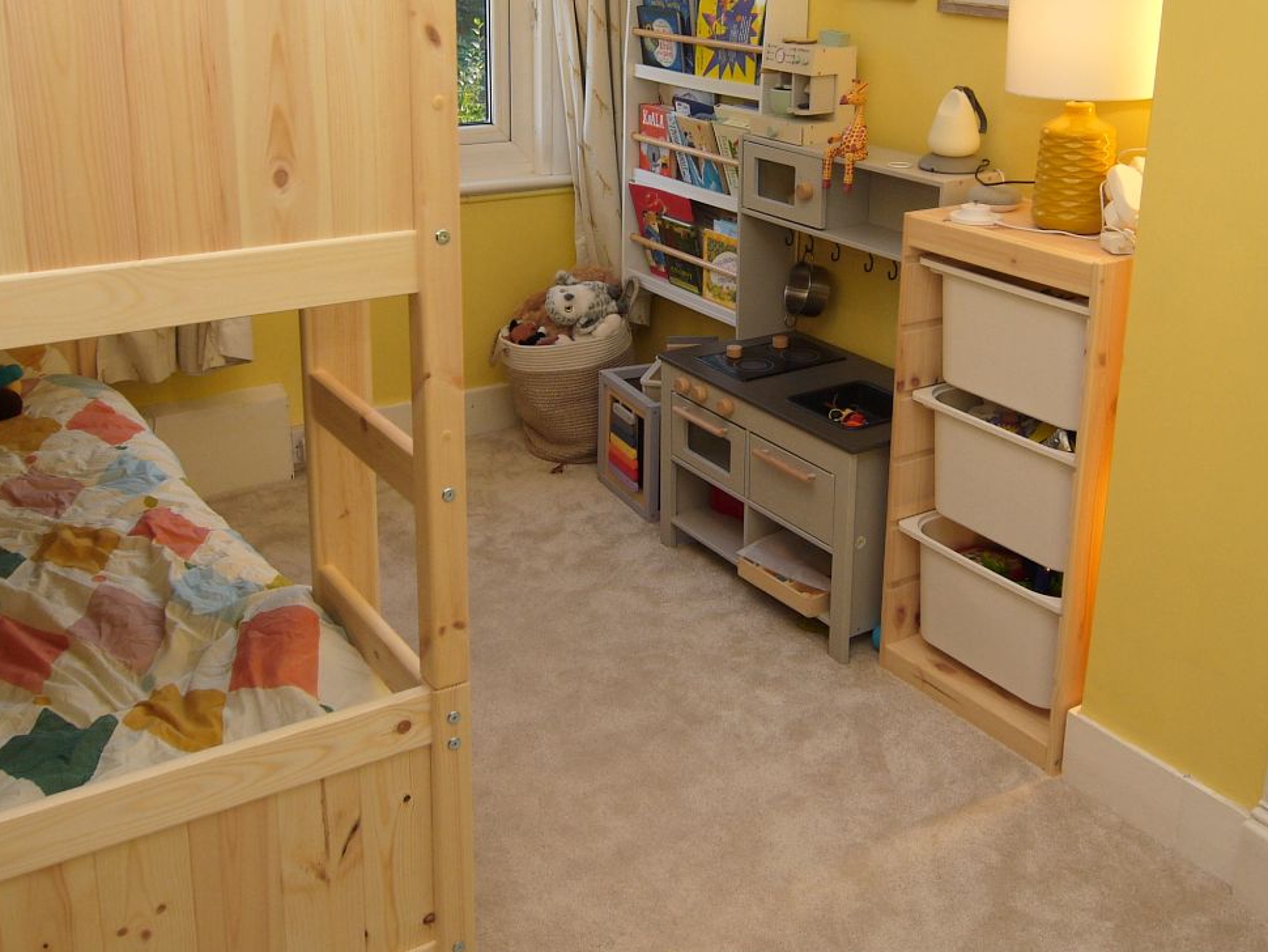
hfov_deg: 48.9
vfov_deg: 37.1
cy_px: 272
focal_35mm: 38
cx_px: 702
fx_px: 1392
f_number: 4
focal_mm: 9
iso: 100
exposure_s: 1/60
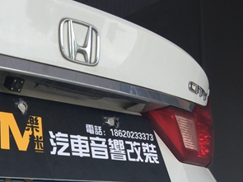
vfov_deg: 22.4
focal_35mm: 64
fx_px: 449
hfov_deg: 28.3
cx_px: -4
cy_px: 158
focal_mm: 4.15
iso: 32
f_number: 2.2
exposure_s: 1/494
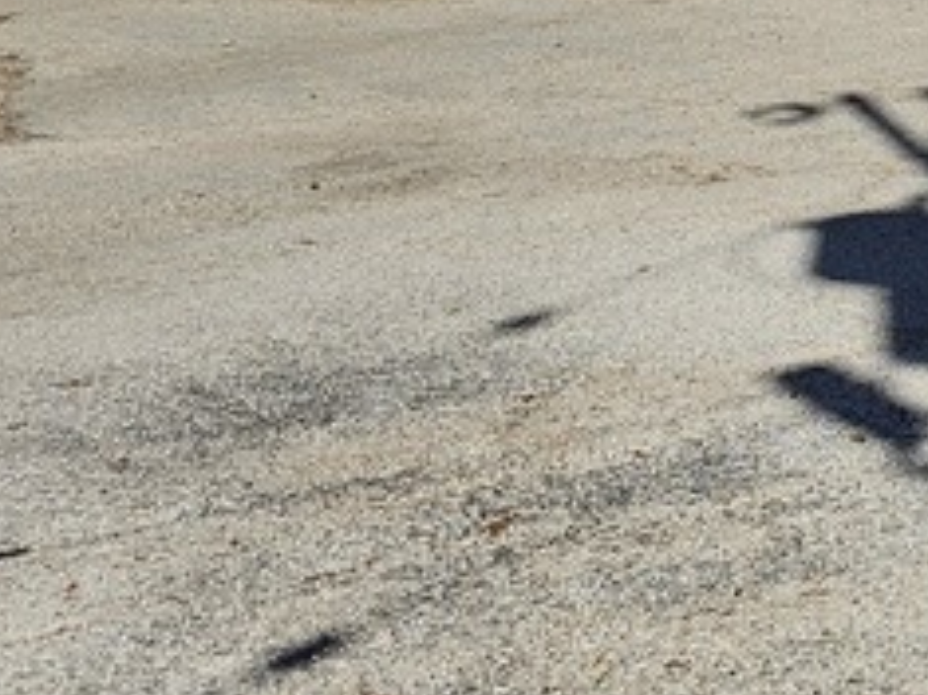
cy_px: -411
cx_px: 1580
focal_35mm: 94
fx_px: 2519
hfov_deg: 17.6
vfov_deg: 14.4
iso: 10
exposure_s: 1/1325
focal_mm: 6.3
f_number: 1.7
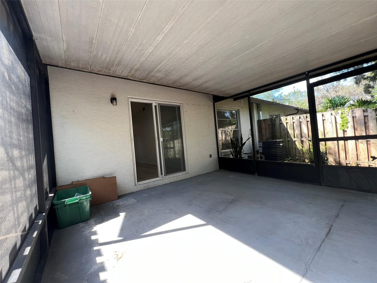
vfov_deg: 89.9
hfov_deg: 106.2
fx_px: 142
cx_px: 188
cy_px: 142
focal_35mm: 13
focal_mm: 1.57
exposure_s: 1/99
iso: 50
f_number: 1.8
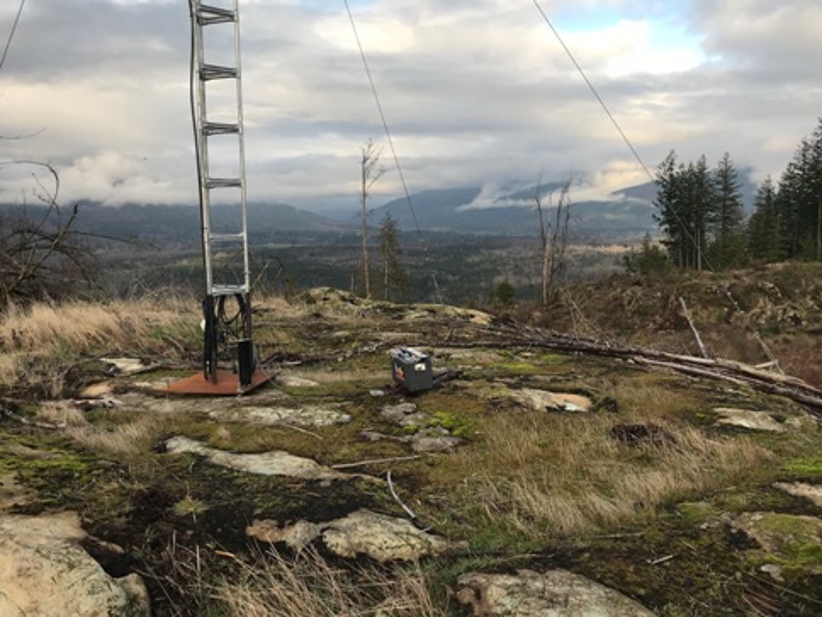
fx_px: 665
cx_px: 411
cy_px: 308
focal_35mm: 28
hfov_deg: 63.4
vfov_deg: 49.7
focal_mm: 3.99
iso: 20
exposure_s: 1/499
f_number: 1.8
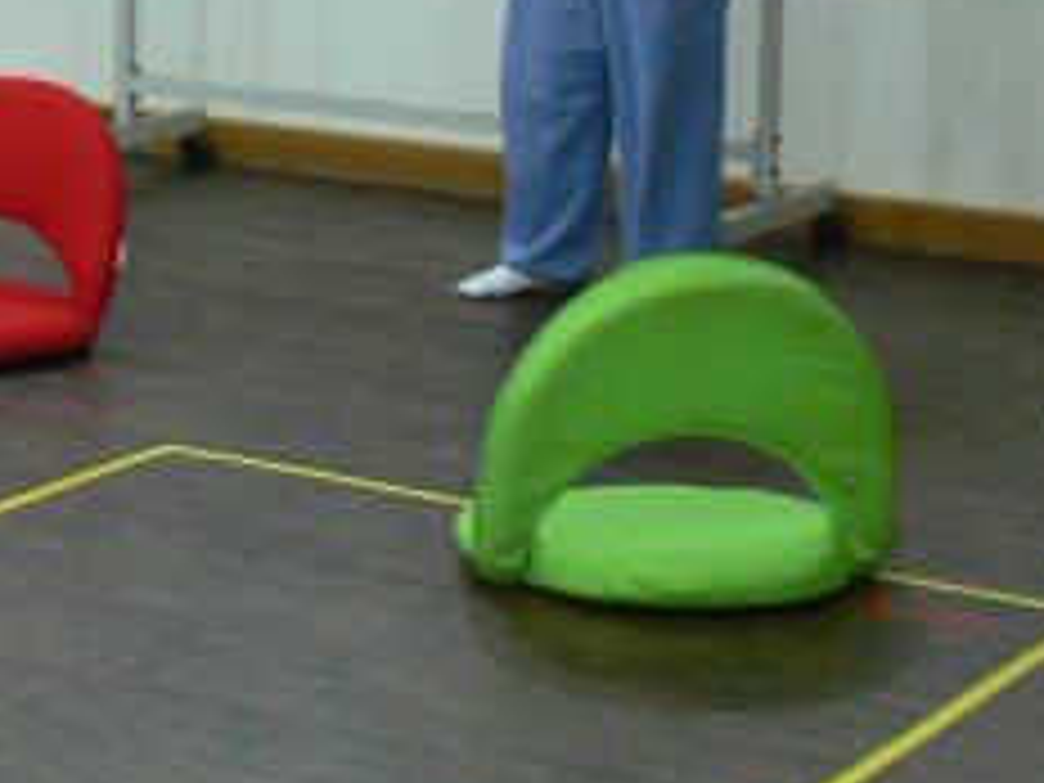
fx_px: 4192
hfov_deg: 13.2
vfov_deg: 10.5
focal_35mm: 139
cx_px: -626
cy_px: -128
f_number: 2.8
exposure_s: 1/20
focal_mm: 9.1
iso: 200
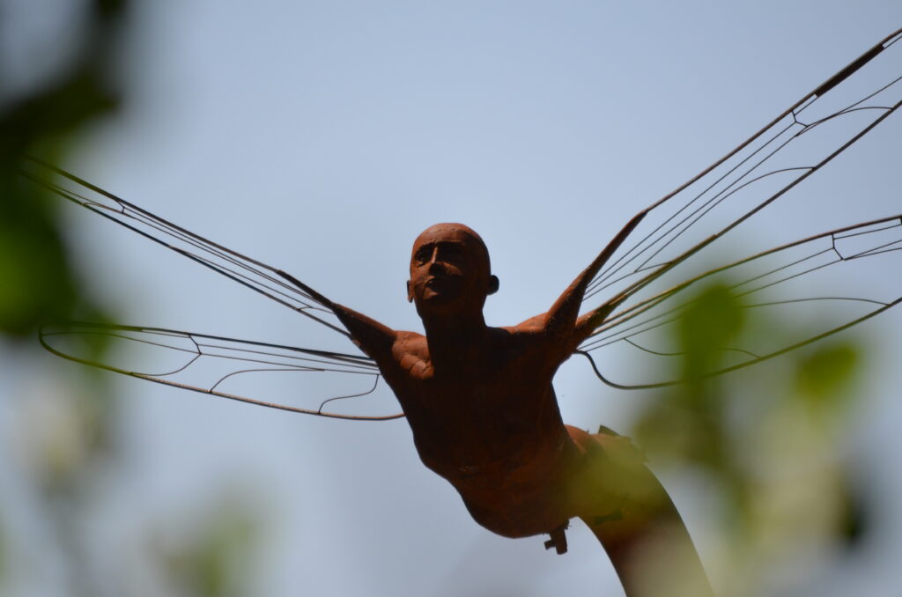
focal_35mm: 450
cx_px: 451
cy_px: 298
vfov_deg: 3.0
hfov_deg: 4.6
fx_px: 11250
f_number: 5.6
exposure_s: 1/2000
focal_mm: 300
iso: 360
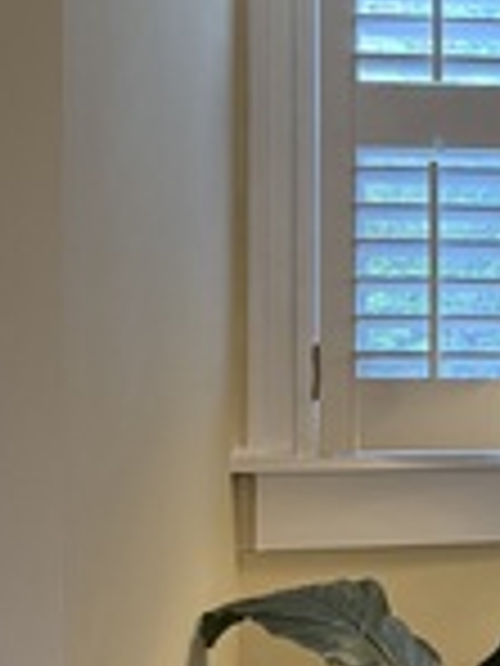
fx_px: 2003
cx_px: 1059
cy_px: 252
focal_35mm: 104
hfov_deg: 12.3
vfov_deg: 18.9
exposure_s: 1/60
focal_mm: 6.76
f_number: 1.78
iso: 160
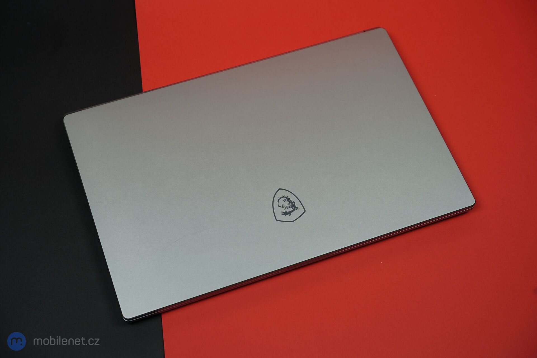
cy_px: 179
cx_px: 268
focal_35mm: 55
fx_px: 820
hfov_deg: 36.2
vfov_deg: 24.6
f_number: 5.6
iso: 800
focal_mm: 55
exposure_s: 1/200
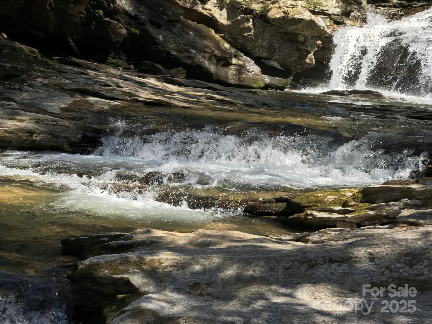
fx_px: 711
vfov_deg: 25.7
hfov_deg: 33.8
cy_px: 162
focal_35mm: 57
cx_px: 216
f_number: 2.8
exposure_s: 1/203
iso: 20
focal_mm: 6.6
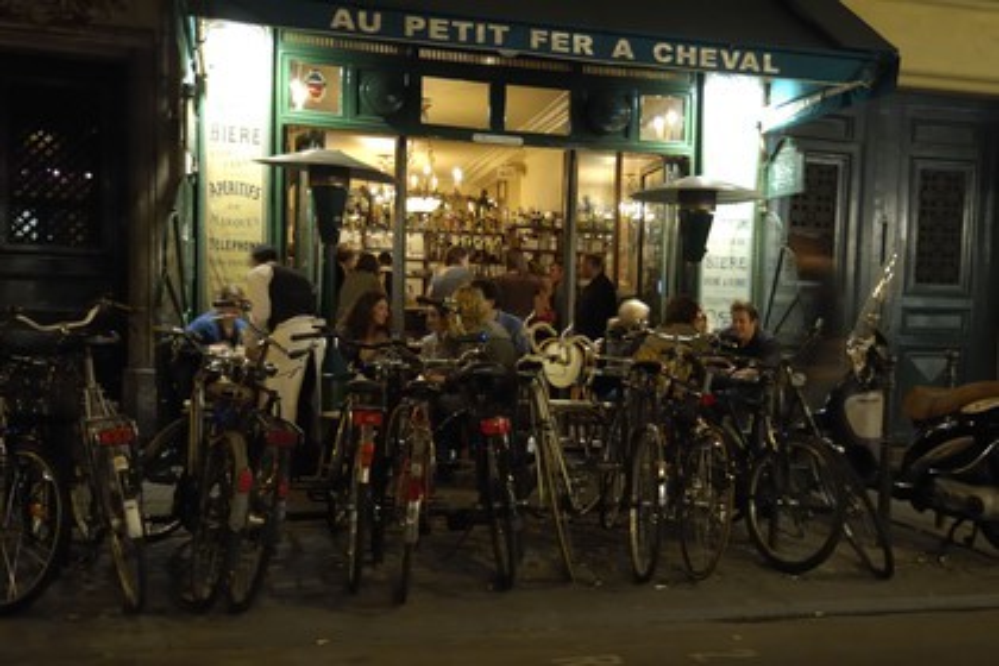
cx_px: 500
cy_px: 333
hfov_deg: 61.9
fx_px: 832
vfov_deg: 43.6
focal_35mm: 30
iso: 400
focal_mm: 20
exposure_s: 1/3.33
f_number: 4
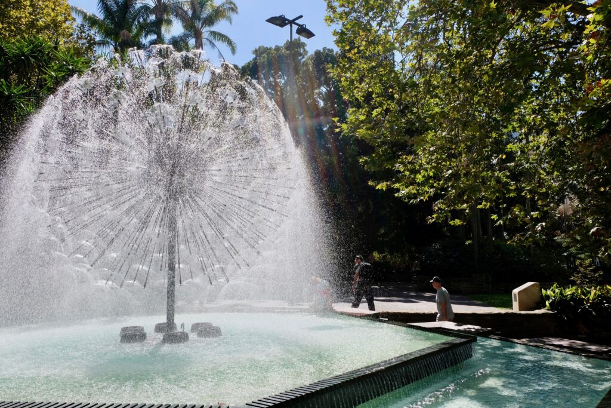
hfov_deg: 63.7
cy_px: 204
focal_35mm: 29
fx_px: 492
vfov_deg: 45.0
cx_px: 306
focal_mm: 19.2
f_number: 11
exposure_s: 1/350
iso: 400
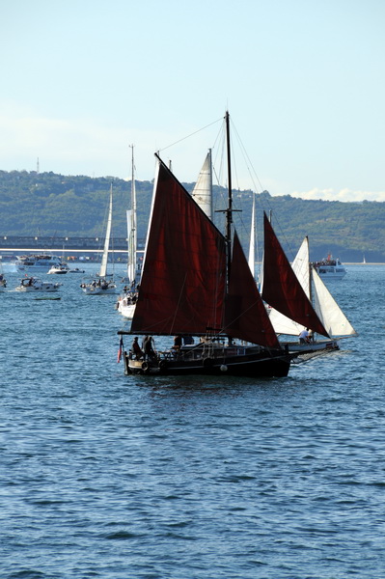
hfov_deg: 4.6
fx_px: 4820
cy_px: 290
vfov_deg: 6.9
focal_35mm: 300
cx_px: 192
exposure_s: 1/400
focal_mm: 200
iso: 200
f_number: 10
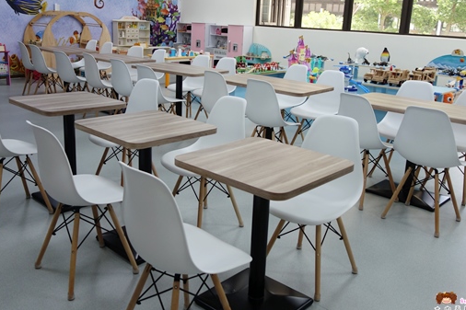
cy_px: 130
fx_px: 466
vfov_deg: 36.8
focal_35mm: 36
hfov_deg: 53.1
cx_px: 220
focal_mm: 10.4
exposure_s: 1/200
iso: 125
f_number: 1.8
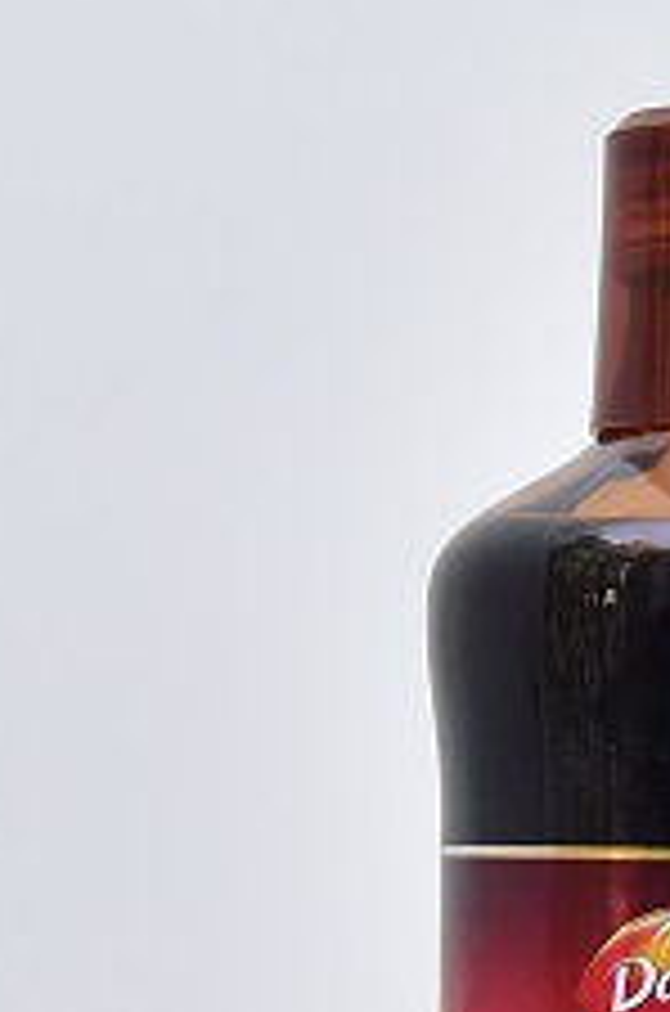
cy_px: 1075
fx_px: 2496
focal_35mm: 89
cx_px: 719
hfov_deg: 14.9
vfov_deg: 21.9
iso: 1250
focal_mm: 38
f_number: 4
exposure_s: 1/100
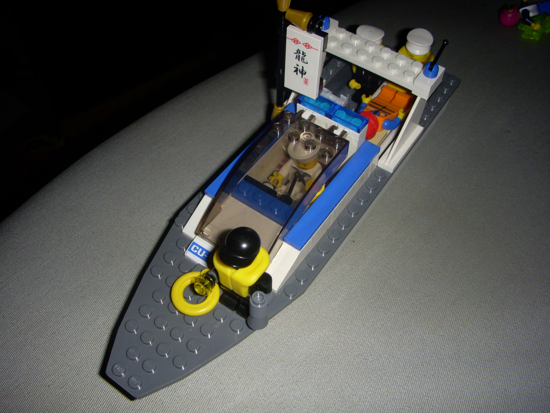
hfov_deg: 49.0
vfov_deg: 37.7
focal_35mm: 38
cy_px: 206
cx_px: 275
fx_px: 604
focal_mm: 6.3
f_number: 3.3
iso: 100
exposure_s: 1/30
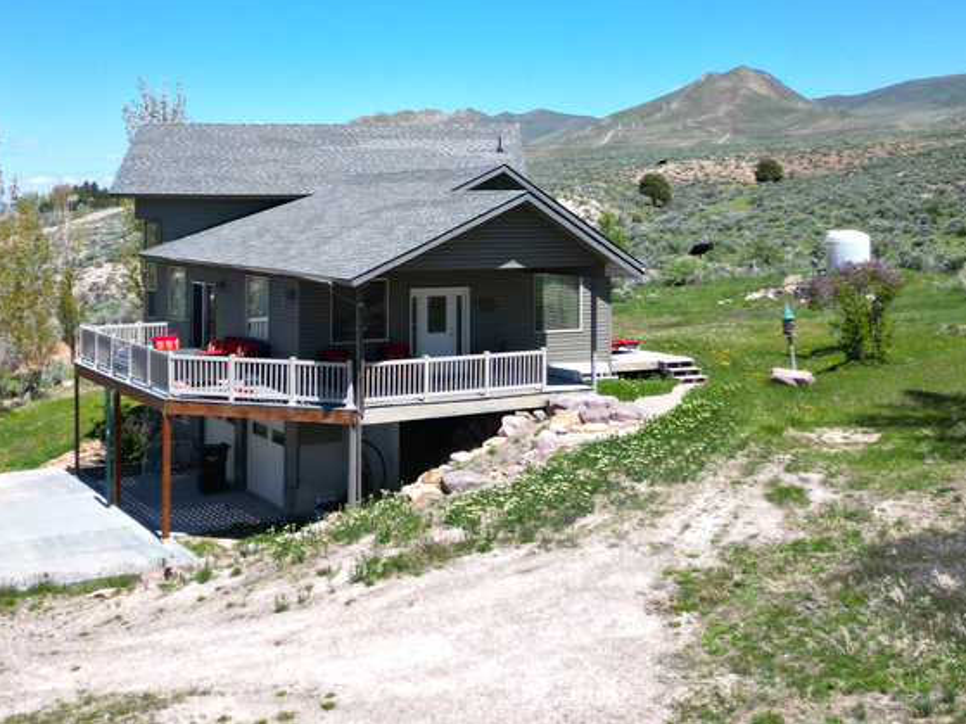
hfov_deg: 42.9
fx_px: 1228
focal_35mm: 44
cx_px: 425
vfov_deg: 32.4
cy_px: 213
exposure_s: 1/3000
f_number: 1.7
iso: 130
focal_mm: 6.72
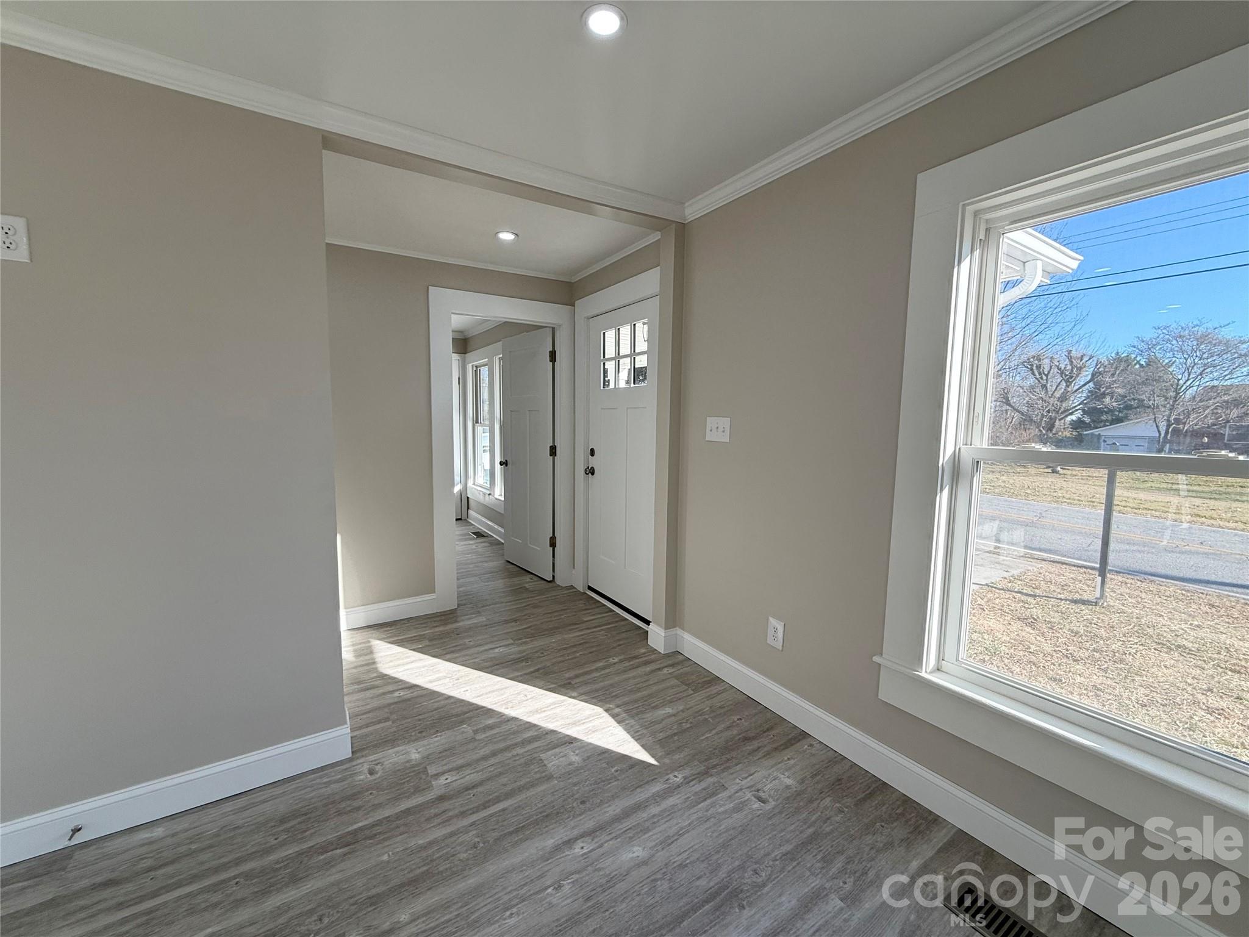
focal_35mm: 14
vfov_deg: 85.7
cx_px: 624
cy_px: 468
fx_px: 505
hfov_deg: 102.1
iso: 64
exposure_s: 1/223
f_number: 2.2
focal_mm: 2.22
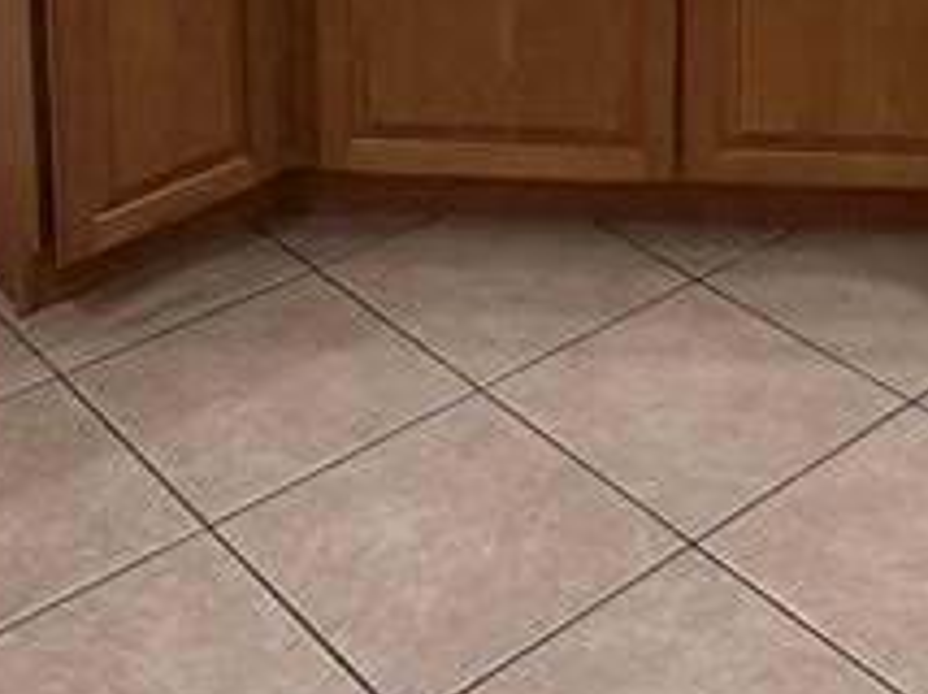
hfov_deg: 28.8
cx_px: 629
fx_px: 1794
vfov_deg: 18.4
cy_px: -460
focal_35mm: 67
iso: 250
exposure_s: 1/120
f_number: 2.2
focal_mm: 2.22
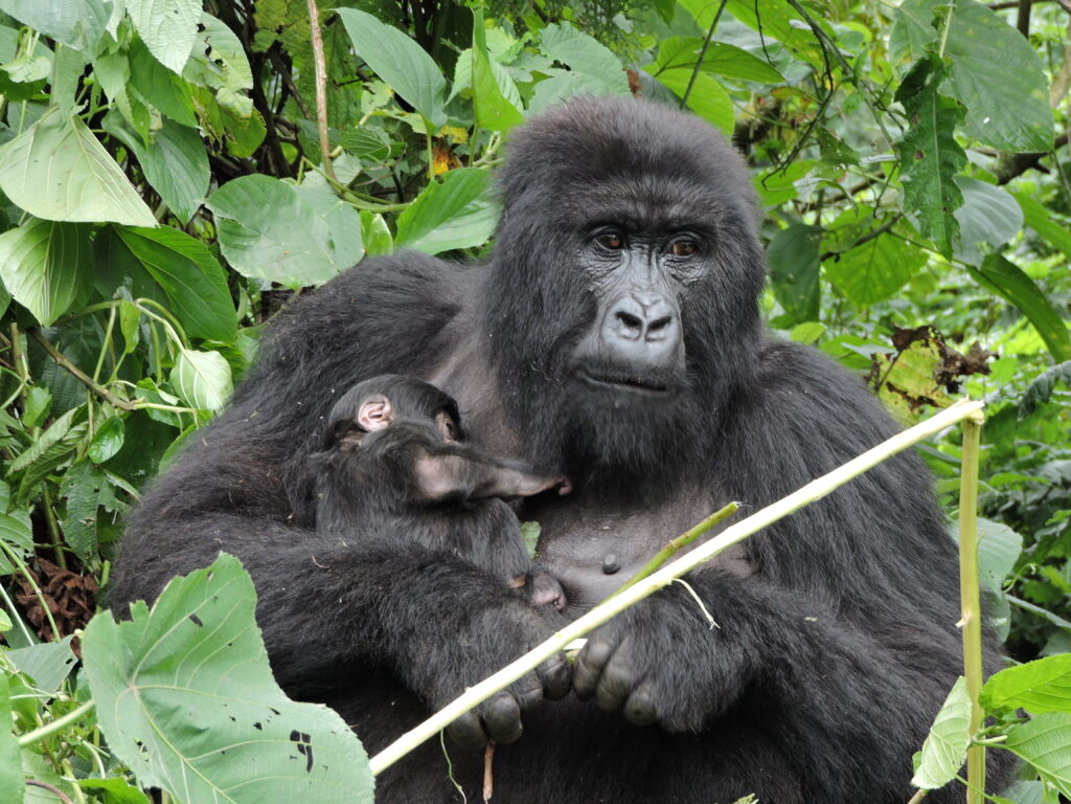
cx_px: 536
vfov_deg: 9.6
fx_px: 4796
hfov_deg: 12.7
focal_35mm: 155
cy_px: 402
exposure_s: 1/50
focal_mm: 27.6
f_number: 4.4
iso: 100
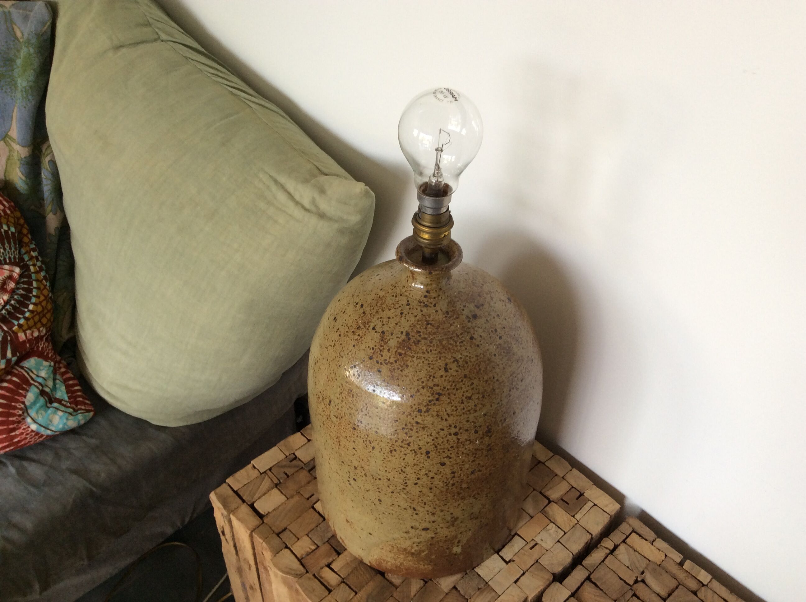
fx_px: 744
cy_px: 301
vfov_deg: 44.1
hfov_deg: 56.9
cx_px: 403
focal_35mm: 32
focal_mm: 3.3
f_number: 2.4
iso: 32
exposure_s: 1/33
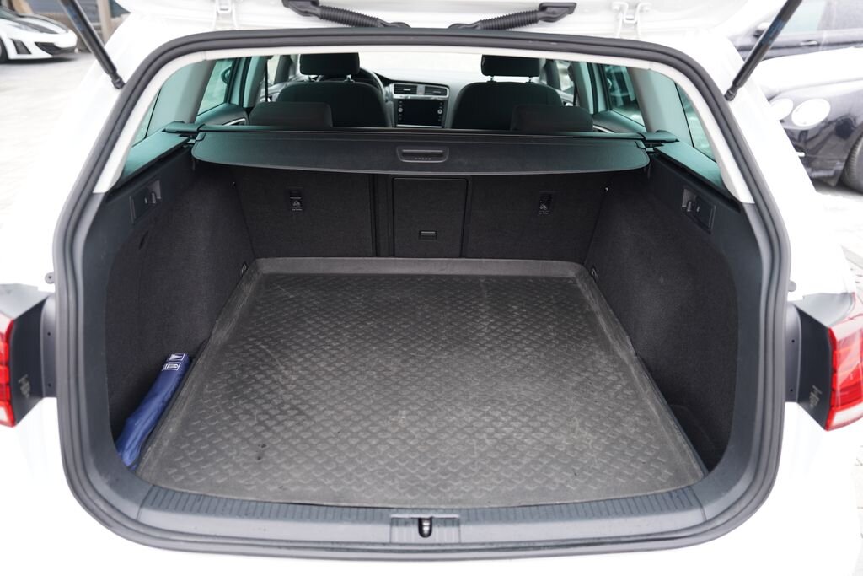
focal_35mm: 27
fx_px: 647
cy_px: 288
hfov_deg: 67.4
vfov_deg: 47.9
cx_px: 432
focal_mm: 27
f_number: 2.8
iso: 100
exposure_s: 1/30
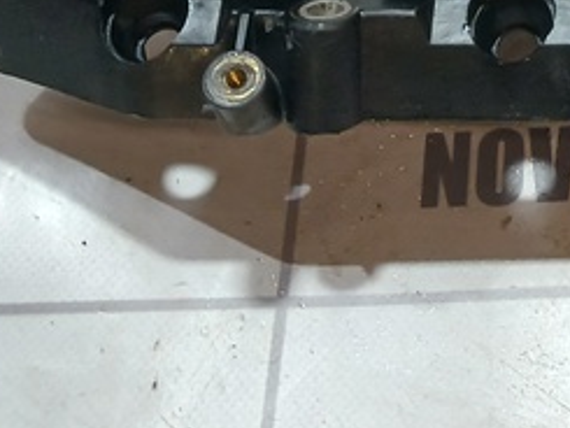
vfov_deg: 11.8
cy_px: -412
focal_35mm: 113
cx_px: 784
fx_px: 1862
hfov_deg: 16.3
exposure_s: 1/50
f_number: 1.8
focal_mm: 4
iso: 100
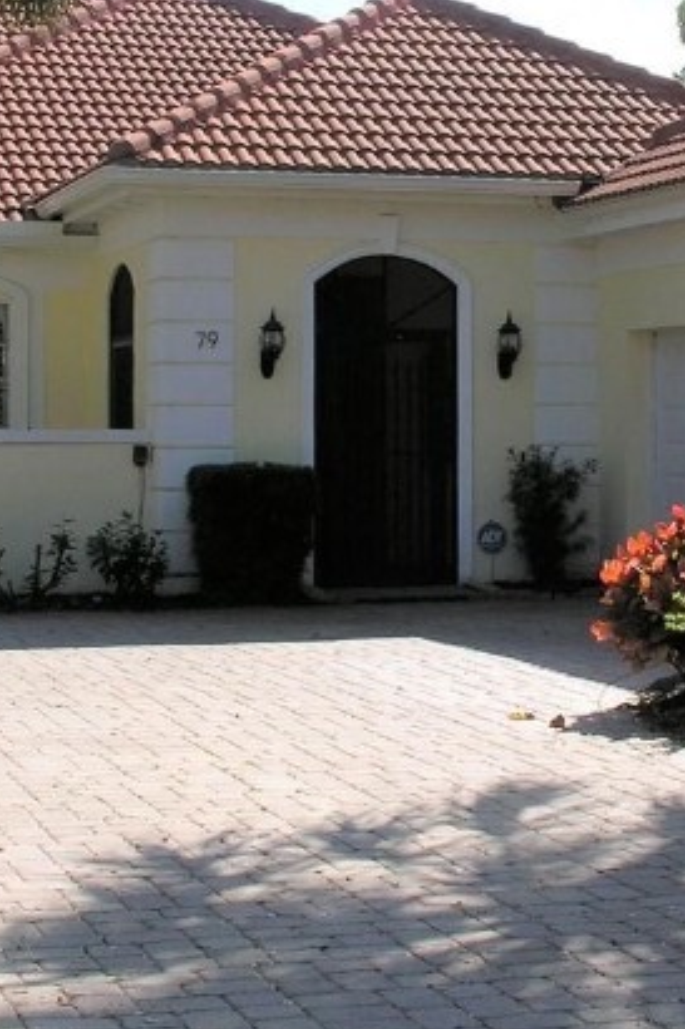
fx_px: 2599
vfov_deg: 22.3
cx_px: 464
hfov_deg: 15.0
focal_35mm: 91
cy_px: 359
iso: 50
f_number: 6.3
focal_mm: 8.9
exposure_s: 1/186
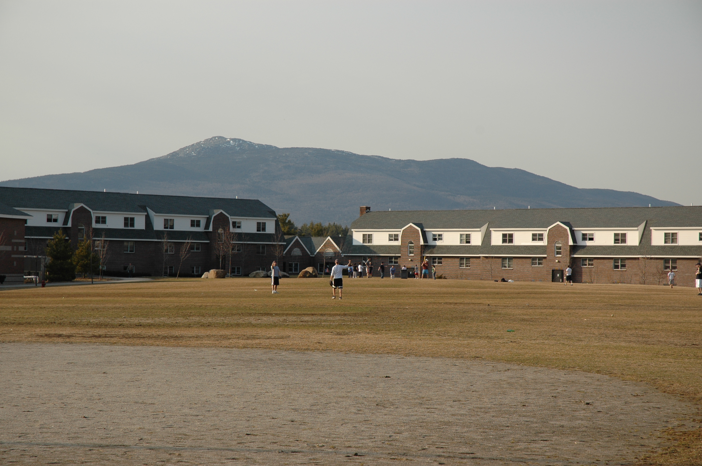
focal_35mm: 105
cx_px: 351
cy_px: 233
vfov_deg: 13.0
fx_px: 2046
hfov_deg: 19.5
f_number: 6.3
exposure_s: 1/500
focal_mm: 70
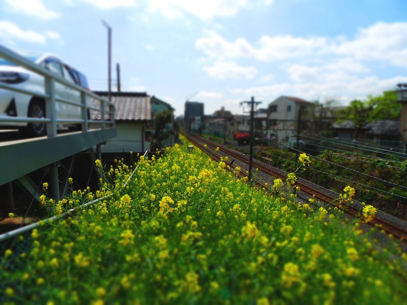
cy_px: 152
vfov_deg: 56.8
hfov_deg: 71.6
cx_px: 204
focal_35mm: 24
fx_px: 282
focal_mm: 5.1
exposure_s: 1/800
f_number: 4
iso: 80
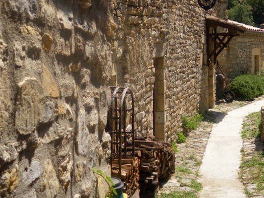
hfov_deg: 27.2
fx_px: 541
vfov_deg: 19.7
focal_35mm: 71
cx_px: 178
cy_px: -29
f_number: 5.4
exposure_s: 1/500
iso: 64
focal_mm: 6.3
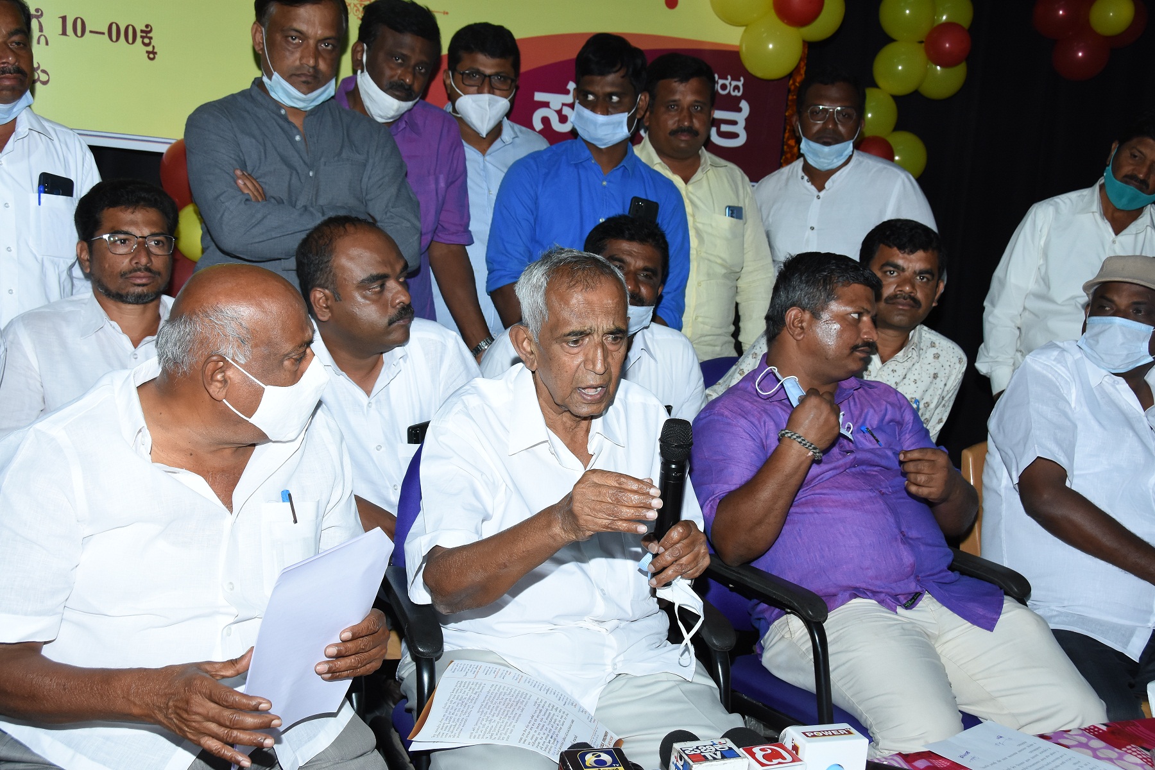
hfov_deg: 45.0
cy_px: 385
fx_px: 1396
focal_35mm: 44
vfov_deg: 30.8
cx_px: 578
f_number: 8
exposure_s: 1/160
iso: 1000
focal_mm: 29
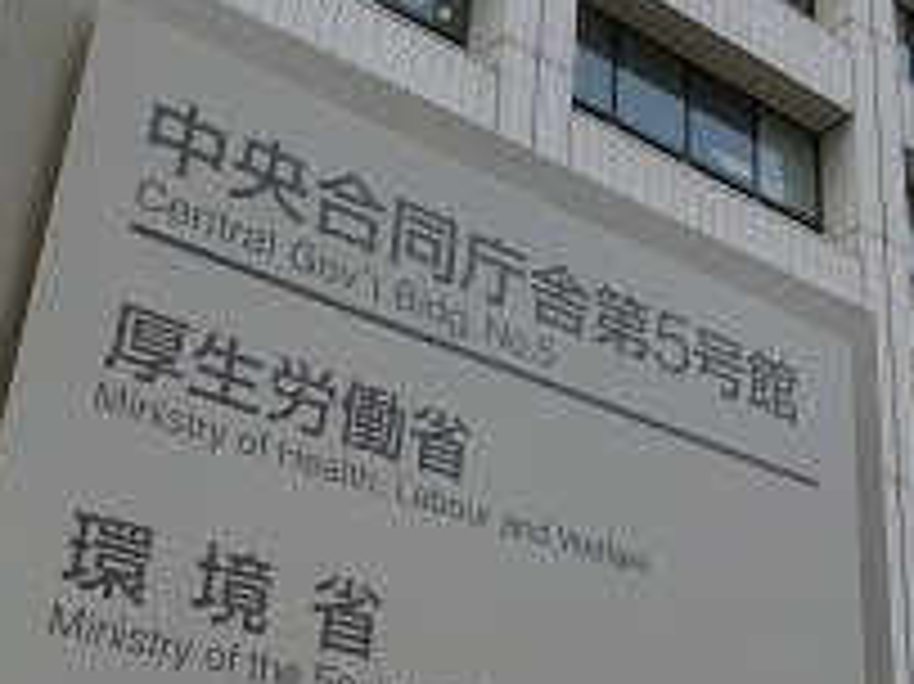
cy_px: 176
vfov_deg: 21.1
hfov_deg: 26.1
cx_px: 1000
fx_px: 1821
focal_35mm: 69
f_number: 3.5
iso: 80
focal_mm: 4.5
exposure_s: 1/400
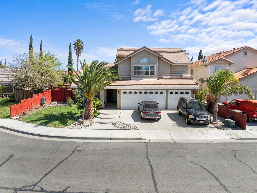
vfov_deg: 56.8
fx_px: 178
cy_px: 96
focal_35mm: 24
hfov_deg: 71.6
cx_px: 128
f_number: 2.8
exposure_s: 1/1000
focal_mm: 12.29
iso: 100
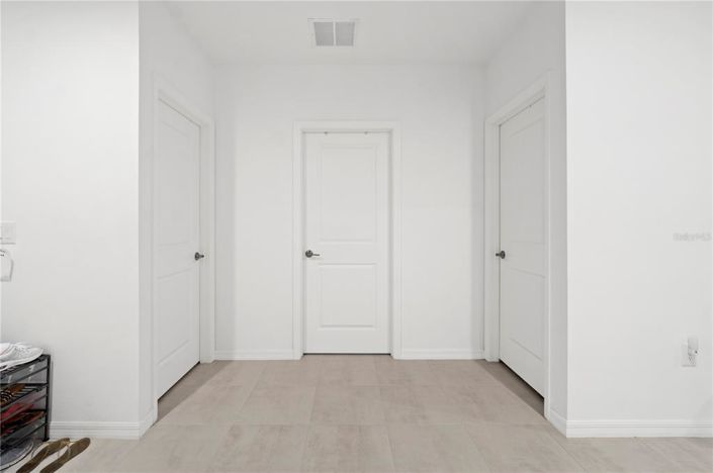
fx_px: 297
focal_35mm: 15
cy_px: 236
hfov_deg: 100.5
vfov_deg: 77.2
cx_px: 356
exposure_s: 1.6
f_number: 8
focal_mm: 10
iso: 100
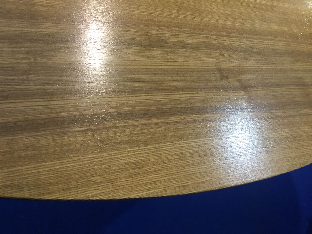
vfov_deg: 48.2
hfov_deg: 61.7
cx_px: 156
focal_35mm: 29
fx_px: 261
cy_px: 117
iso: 40
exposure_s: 1/33
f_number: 2.2
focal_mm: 4.15
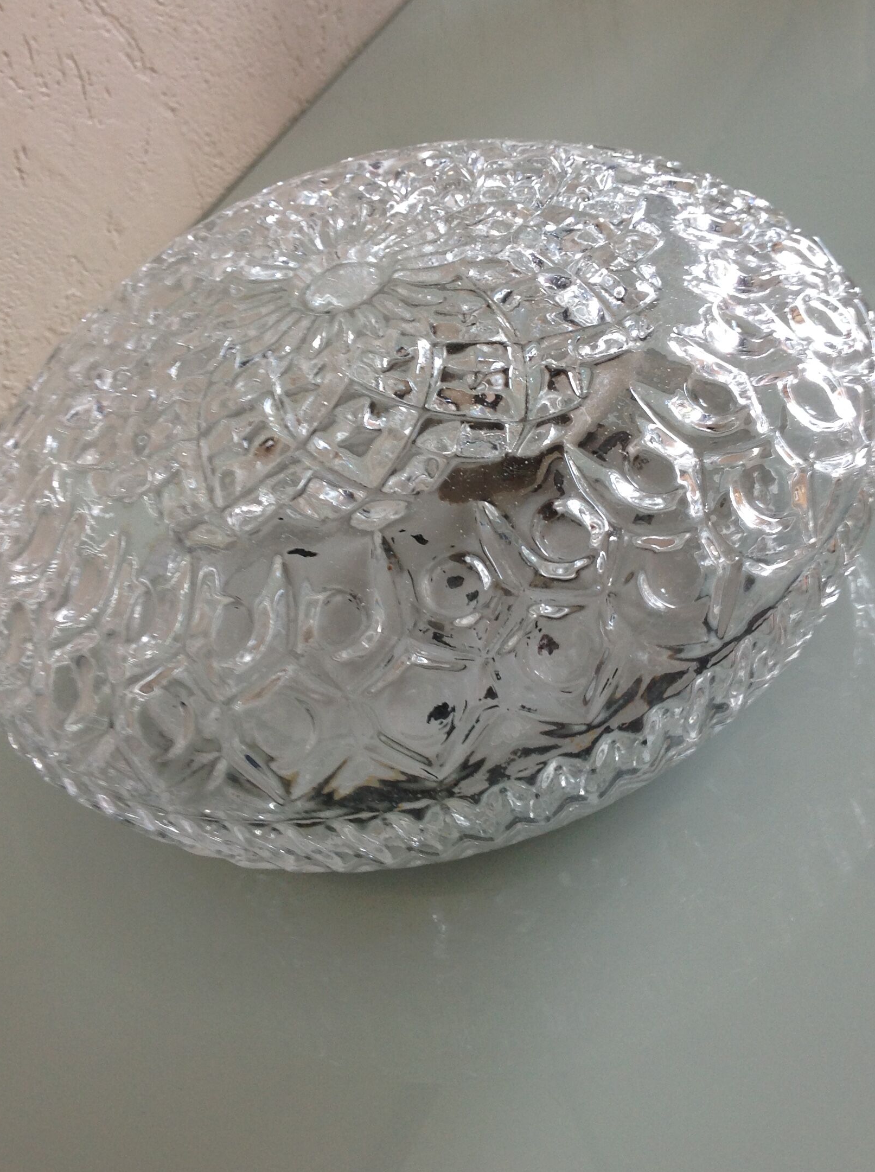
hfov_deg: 34.3
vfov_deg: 44.8
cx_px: 449
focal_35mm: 42
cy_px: 517
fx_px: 1419
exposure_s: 1/24
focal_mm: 4.28
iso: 50
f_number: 2.4
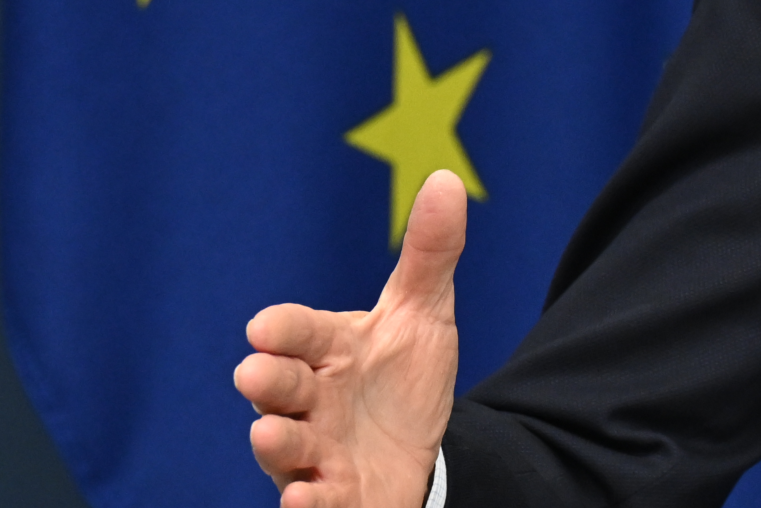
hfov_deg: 2.4
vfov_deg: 1.6
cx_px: 1301
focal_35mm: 868
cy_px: -199
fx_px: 18347
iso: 2500
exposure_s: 1/250
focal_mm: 200
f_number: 5
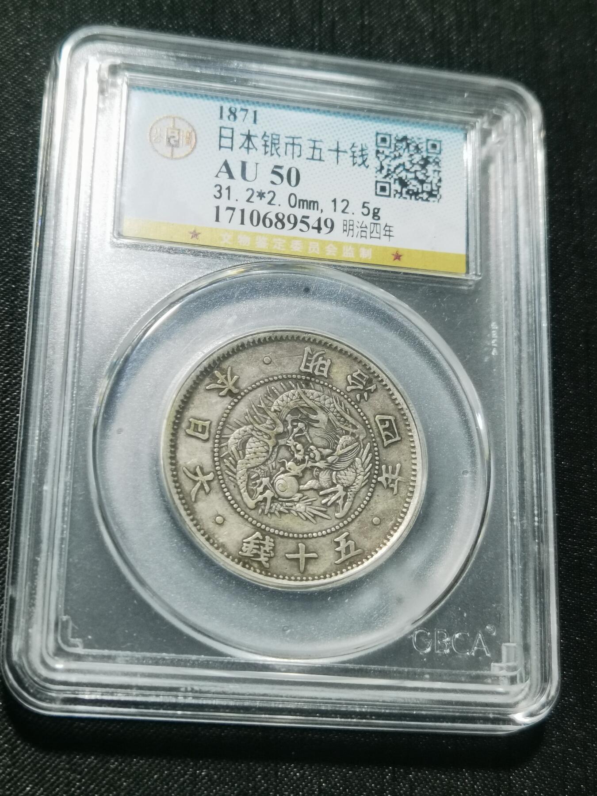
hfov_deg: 25.7
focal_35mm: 57
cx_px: 298
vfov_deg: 33.8
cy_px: 398
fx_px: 1311
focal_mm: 6.67
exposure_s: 1/100
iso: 160
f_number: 1.9
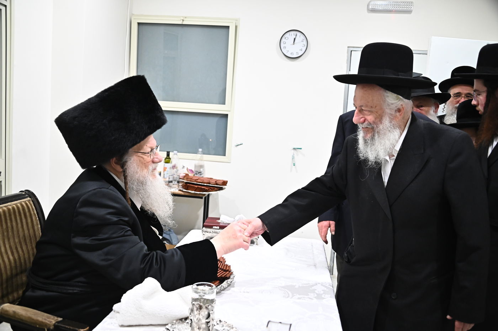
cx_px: 249
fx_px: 442
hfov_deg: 58.7
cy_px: 166
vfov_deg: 41.1
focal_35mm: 32
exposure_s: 1/200
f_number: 4
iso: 3200
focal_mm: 32
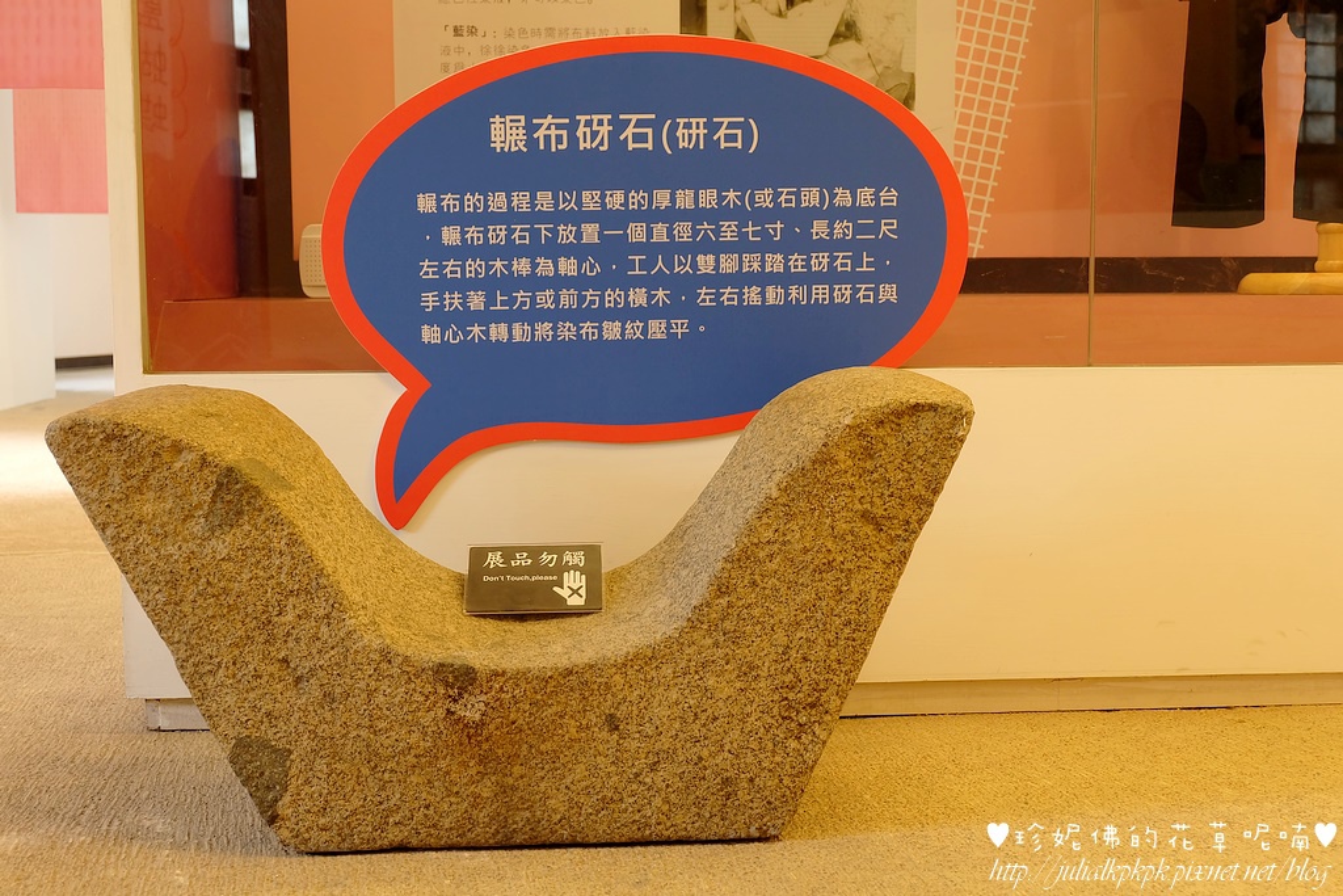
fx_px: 1642
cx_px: 672
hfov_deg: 44.5
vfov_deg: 30.5
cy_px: 448
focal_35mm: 44
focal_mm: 29.5
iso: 640
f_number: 4.7
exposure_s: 1/30
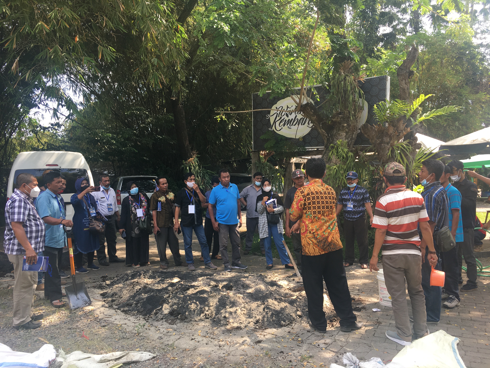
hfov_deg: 61.7
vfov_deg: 48.2
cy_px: 184
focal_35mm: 29
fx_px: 411
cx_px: 245
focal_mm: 4.15
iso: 25
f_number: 2.2
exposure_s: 1/254
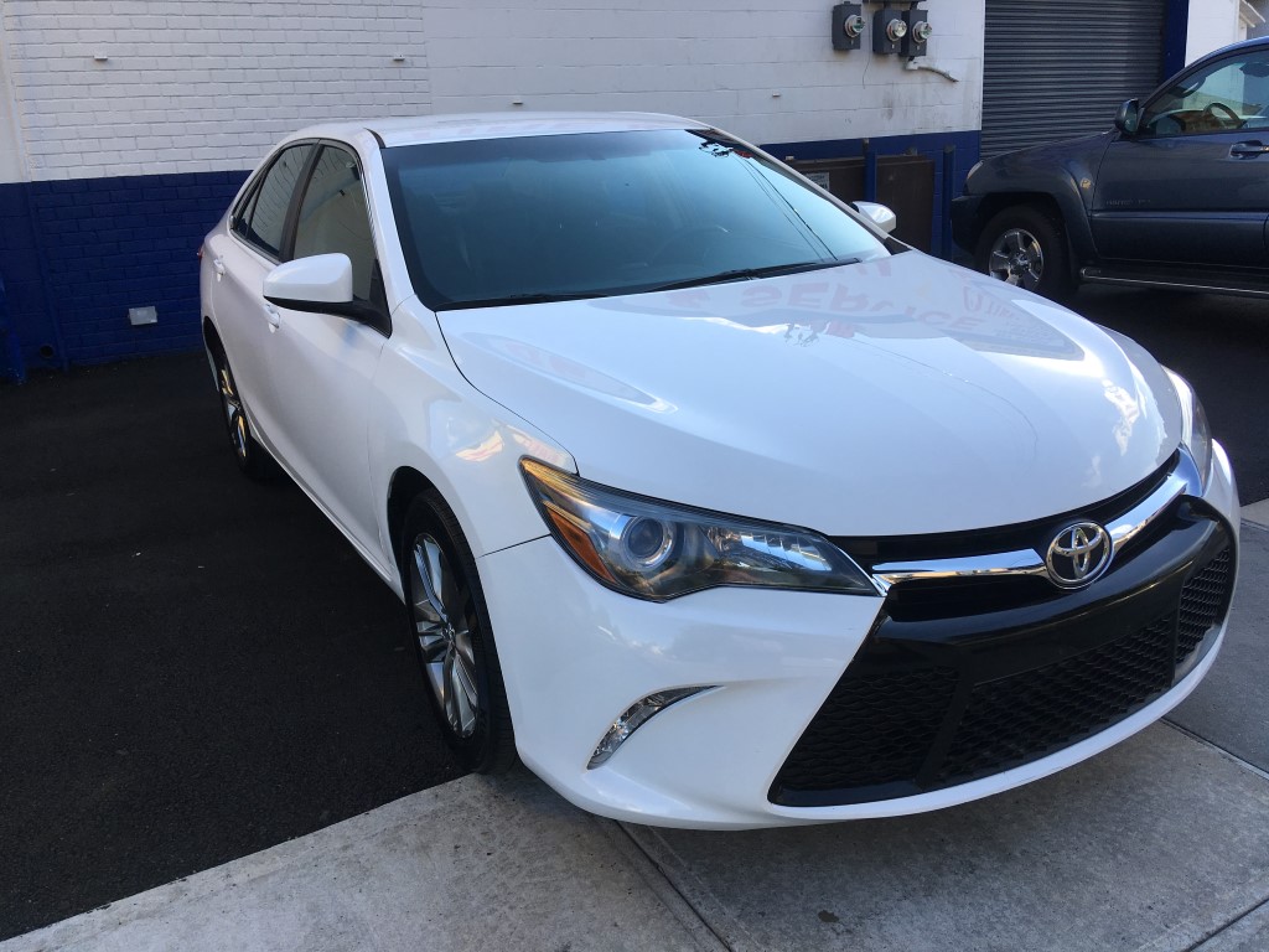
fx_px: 1063
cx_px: 634
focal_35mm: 29
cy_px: 476
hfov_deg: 61.7
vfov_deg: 48.2
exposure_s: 1/481
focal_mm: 4.15
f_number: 2.2
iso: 25
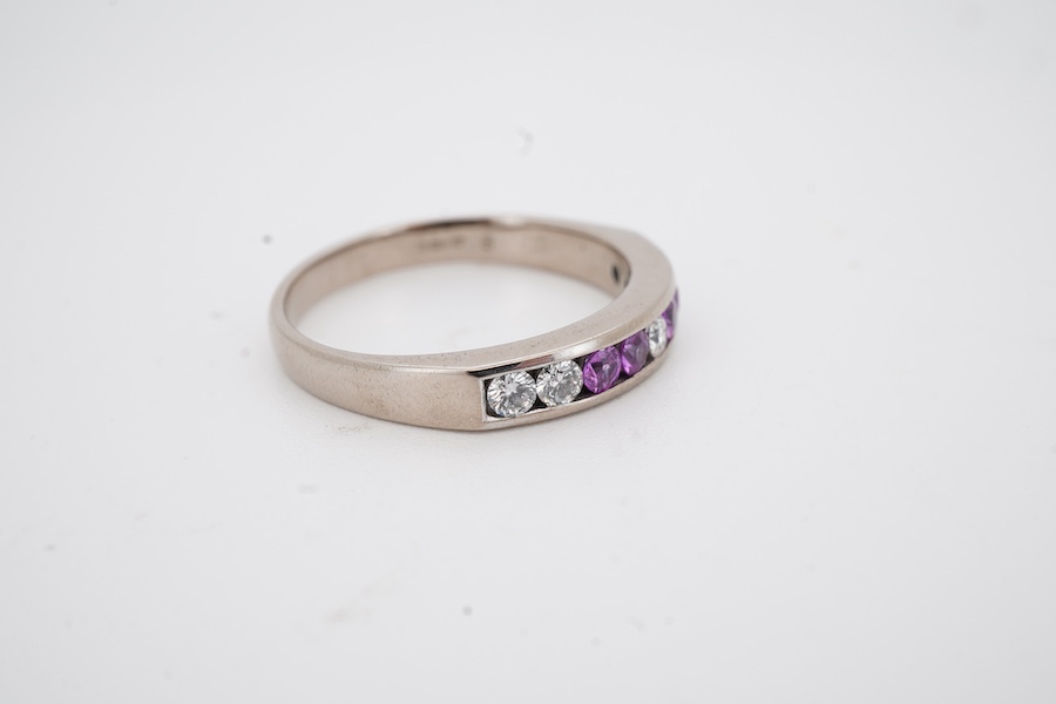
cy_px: 352
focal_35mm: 45
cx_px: 528
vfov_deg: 29.9
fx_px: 1320
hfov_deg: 43.6
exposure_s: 1/125
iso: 160
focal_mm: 30
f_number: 22
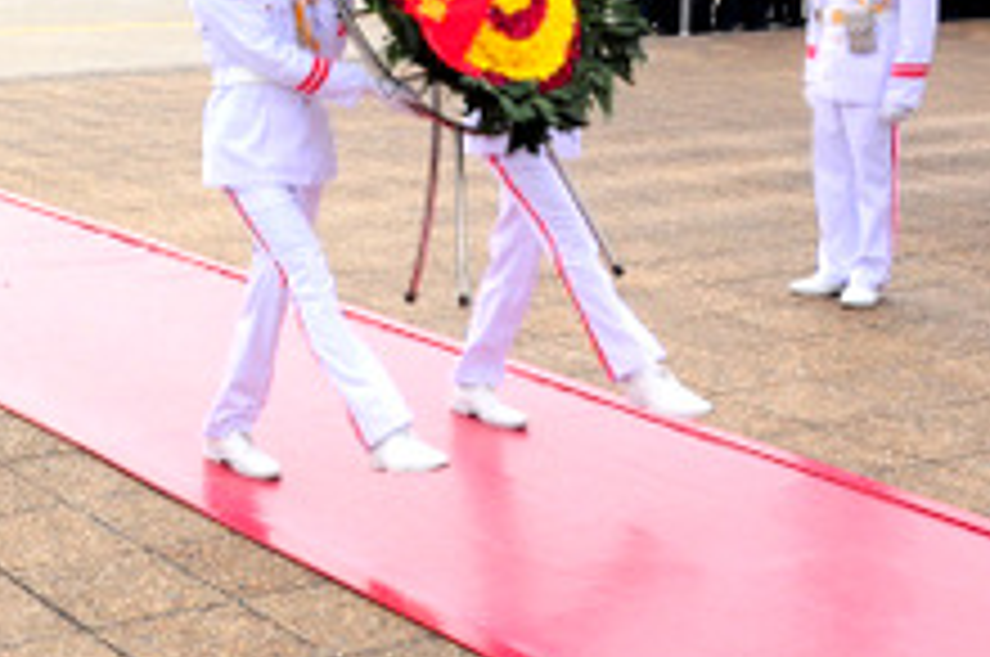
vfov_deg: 17.8
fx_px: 2059
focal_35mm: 75
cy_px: 27
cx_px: -40
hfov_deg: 25.5
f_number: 14
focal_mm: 22
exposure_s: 1/160
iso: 320
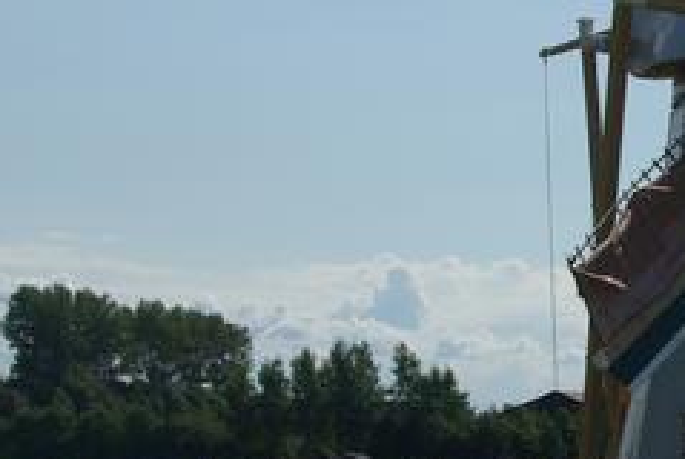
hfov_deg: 11.9
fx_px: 3156
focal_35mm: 166
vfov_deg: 8.3
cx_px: 952
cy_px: 169
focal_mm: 33
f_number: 8
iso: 100
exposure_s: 1/350
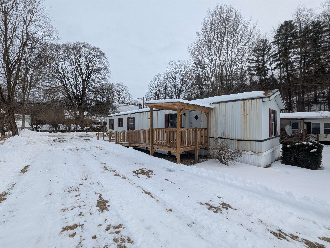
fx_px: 124
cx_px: 165
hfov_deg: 106.1
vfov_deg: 90.1
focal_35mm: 13
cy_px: 124
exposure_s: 1/1368
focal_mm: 1.95
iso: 51
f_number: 2.2
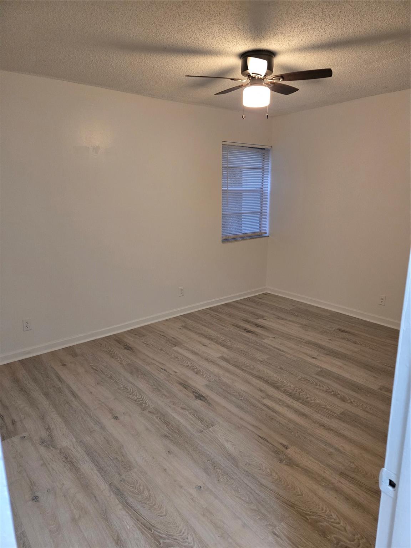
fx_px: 364
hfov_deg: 58.9
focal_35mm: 23
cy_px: 274
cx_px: 206
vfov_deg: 73.9
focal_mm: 5.4
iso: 500
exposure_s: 1/120
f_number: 1.8
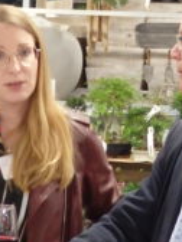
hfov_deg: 8.7
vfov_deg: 11.5
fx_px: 1199
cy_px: 66
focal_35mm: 171
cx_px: 110
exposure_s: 1/13
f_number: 4.2
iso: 1000
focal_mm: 10.8
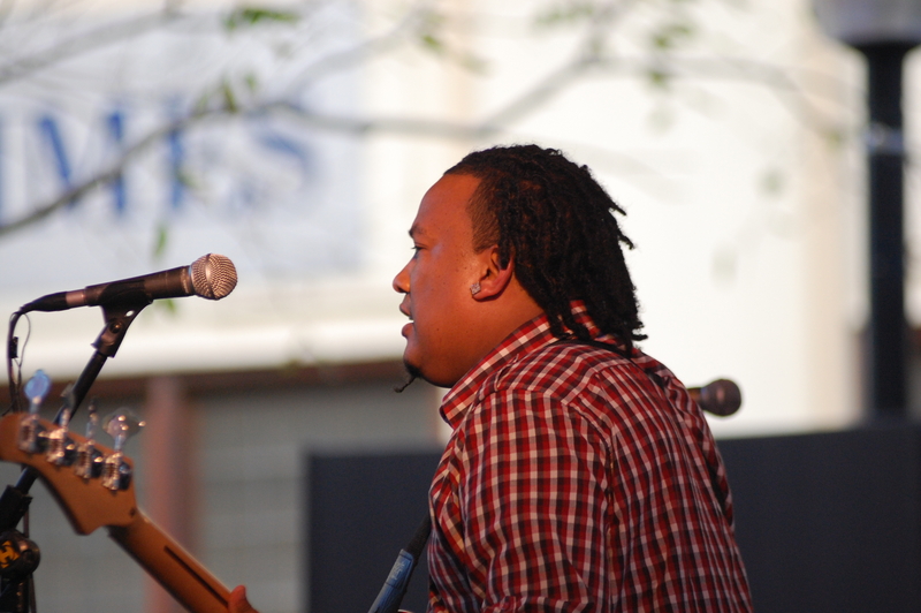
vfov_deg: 4.9
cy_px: 306
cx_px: 460
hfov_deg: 7.4
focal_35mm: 278
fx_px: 7093
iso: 800
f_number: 2.8
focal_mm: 185
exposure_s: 1/400
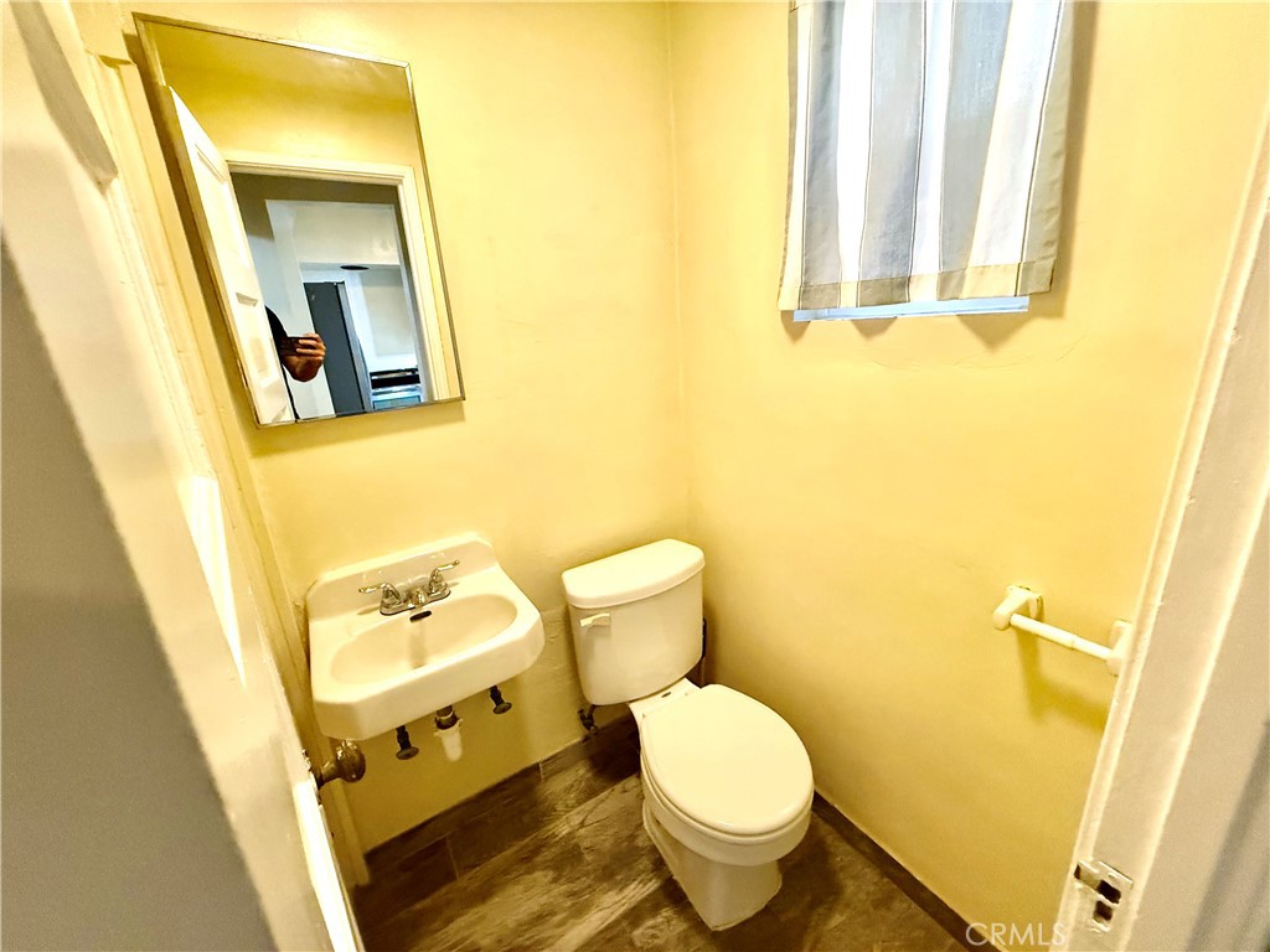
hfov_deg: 102.1
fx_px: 514
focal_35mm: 14
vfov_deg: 85.7
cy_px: 476
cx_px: 635
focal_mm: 2.22
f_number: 2.2
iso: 640
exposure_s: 1/60
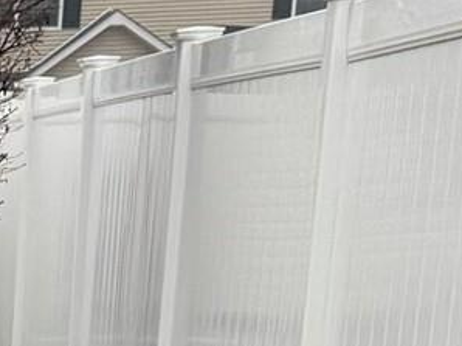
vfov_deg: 8.5
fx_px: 2200
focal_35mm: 165
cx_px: -929
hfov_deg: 9.4
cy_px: 692
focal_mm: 6.76
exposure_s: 1/121
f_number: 1.78
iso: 160
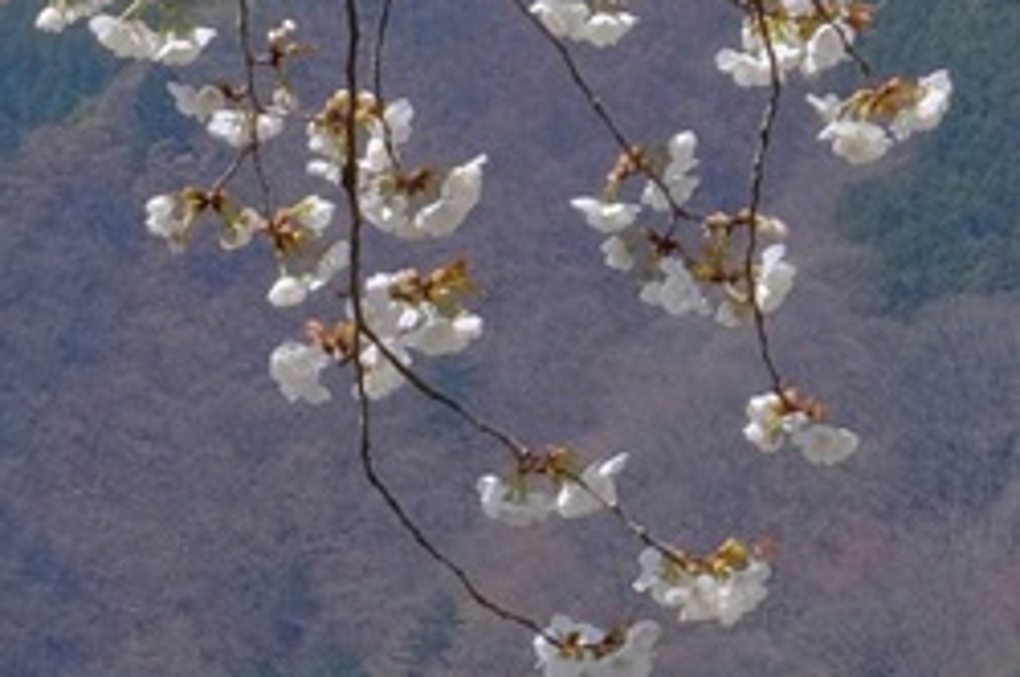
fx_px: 12309
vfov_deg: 3.1
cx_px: 322
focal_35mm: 435
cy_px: 1113
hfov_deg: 4.7
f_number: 13
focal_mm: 38.9
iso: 1000
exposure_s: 1/240
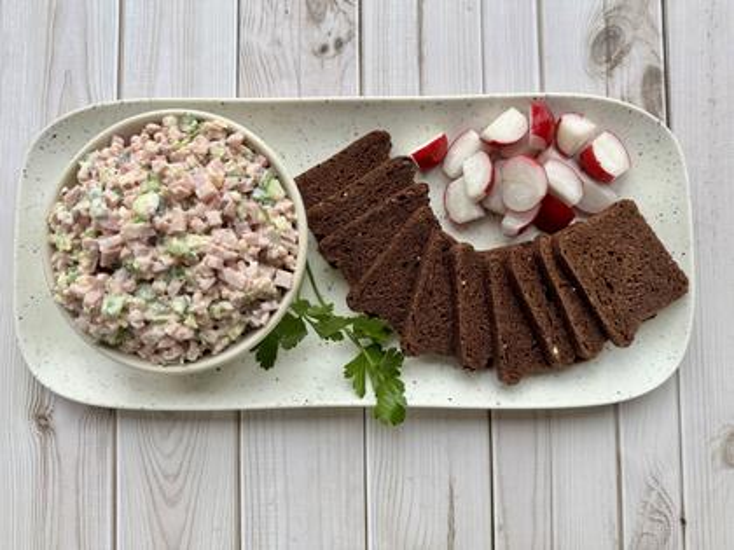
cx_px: 367
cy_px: 275
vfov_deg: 56.8
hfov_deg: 71.6
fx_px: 509
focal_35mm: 24
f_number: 1.78
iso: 250
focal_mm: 6.76
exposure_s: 1/60
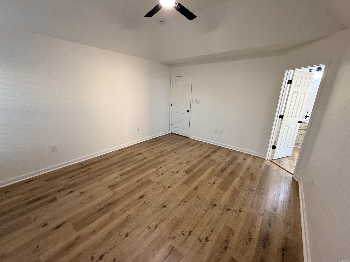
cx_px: 175
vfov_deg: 85.7
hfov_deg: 102.1
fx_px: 142
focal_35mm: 14
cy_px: 131
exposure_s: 1/60
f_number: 2.2
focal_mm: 2.22
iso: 200
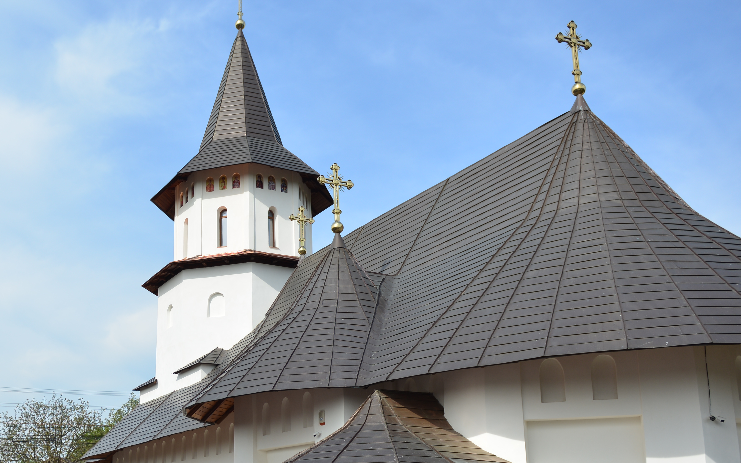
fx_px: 788
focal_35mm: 39
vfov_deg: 32.1
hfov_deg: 48.3
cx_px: 177
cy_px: 352
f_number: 2.8
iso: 100
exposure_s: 1/1250
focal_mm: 24
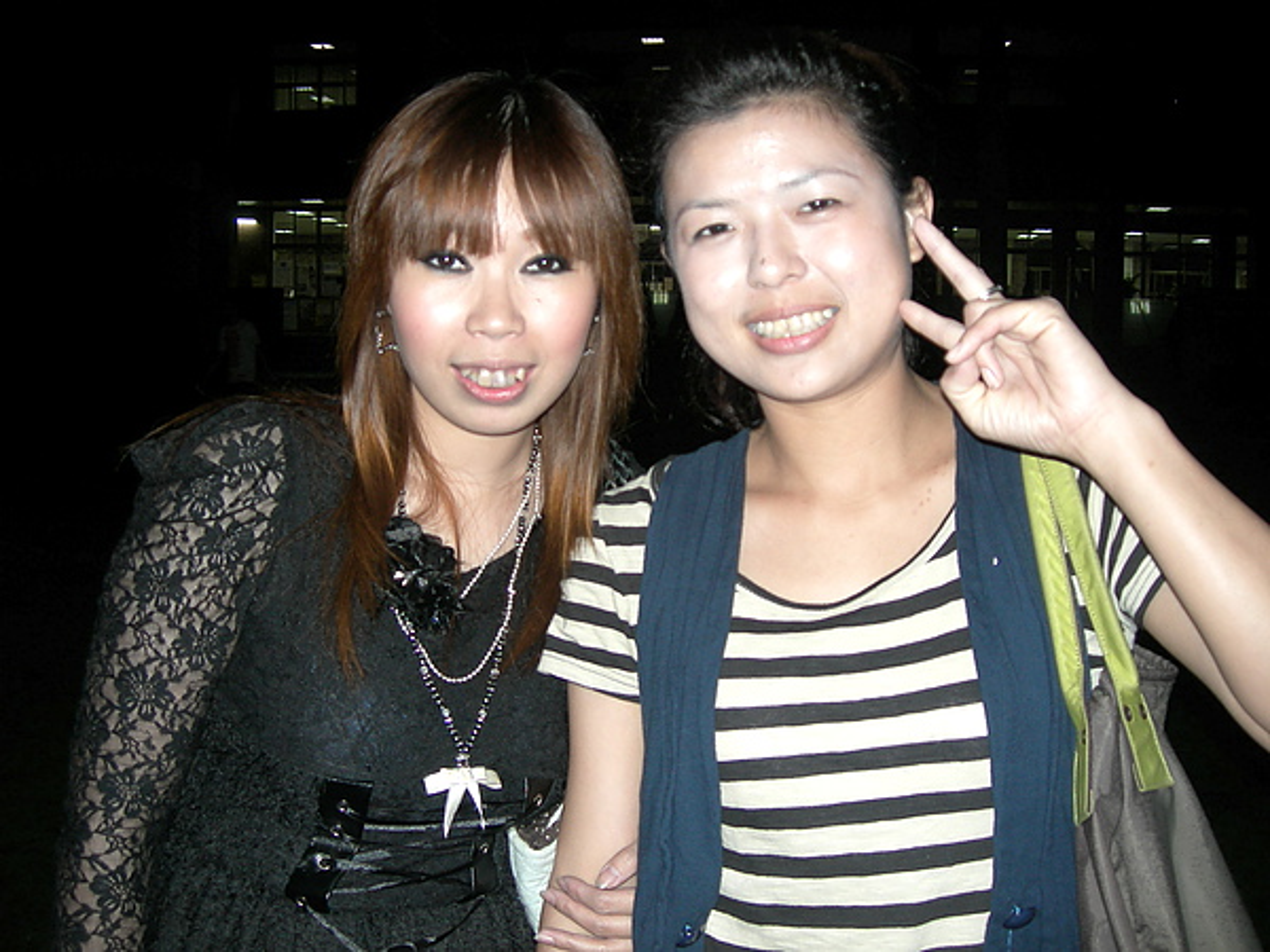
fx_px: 1394
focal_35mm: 38
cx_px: 635
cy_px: 476
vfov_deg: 37.7
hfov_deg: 49.0
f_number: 2.8
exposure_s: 1/60.1
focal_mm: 7.8
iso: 50
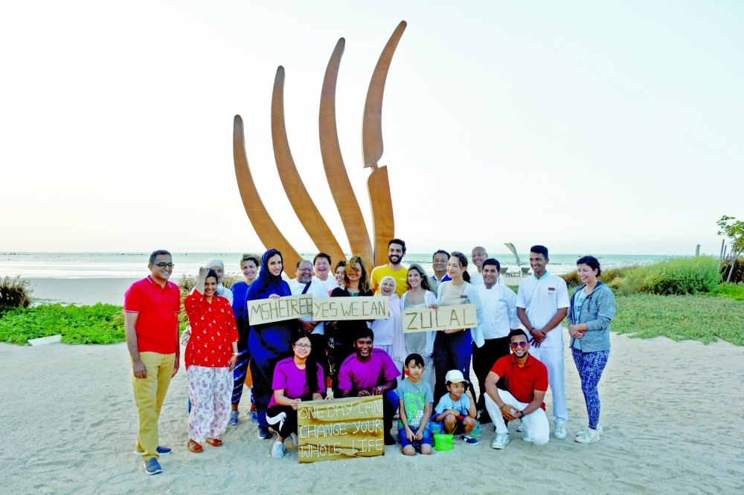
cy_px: 248
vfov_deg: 47.9
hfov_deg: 67.4
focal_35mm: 27
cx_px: 372
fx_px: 558
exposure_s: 1/200
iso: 200
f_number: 7.1
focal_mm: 18
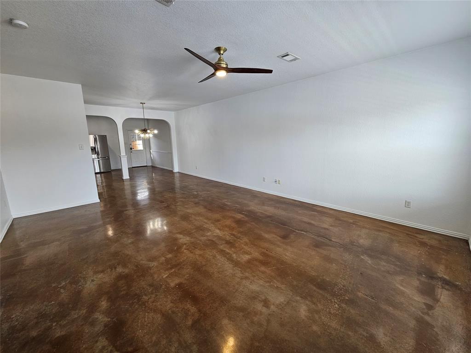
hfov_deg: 106.2
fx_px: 177
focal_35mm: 13
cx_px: 236
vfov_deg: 89.9
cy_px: 176
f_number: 2.2
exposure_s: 1/60
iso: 125
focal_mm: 2.2
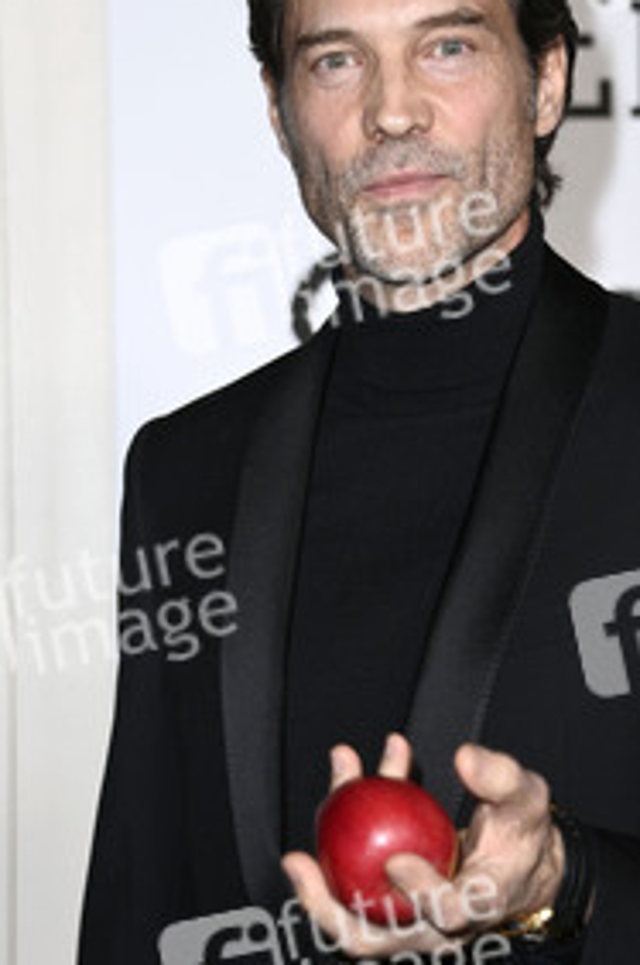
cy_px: 445
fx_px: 3988
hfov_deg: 9.2
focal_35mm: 149
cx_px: 435
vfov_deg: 13.8
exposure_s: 1/250
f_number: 5.3
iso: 500
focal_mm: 105
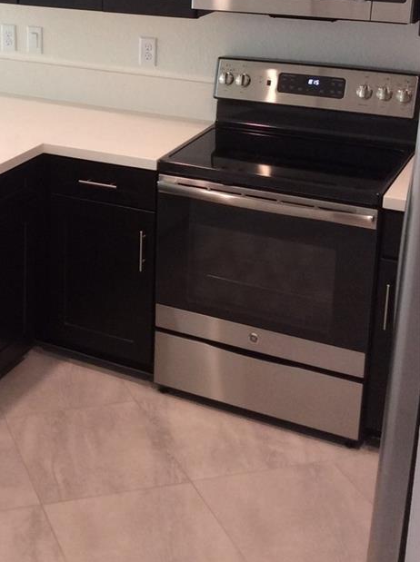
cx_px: 15
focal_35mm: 62
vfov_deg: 30.6
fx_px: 1006
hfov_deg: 22.8
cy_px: 127
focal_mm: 3.3
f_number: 2.4
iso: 64
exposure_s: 1/24
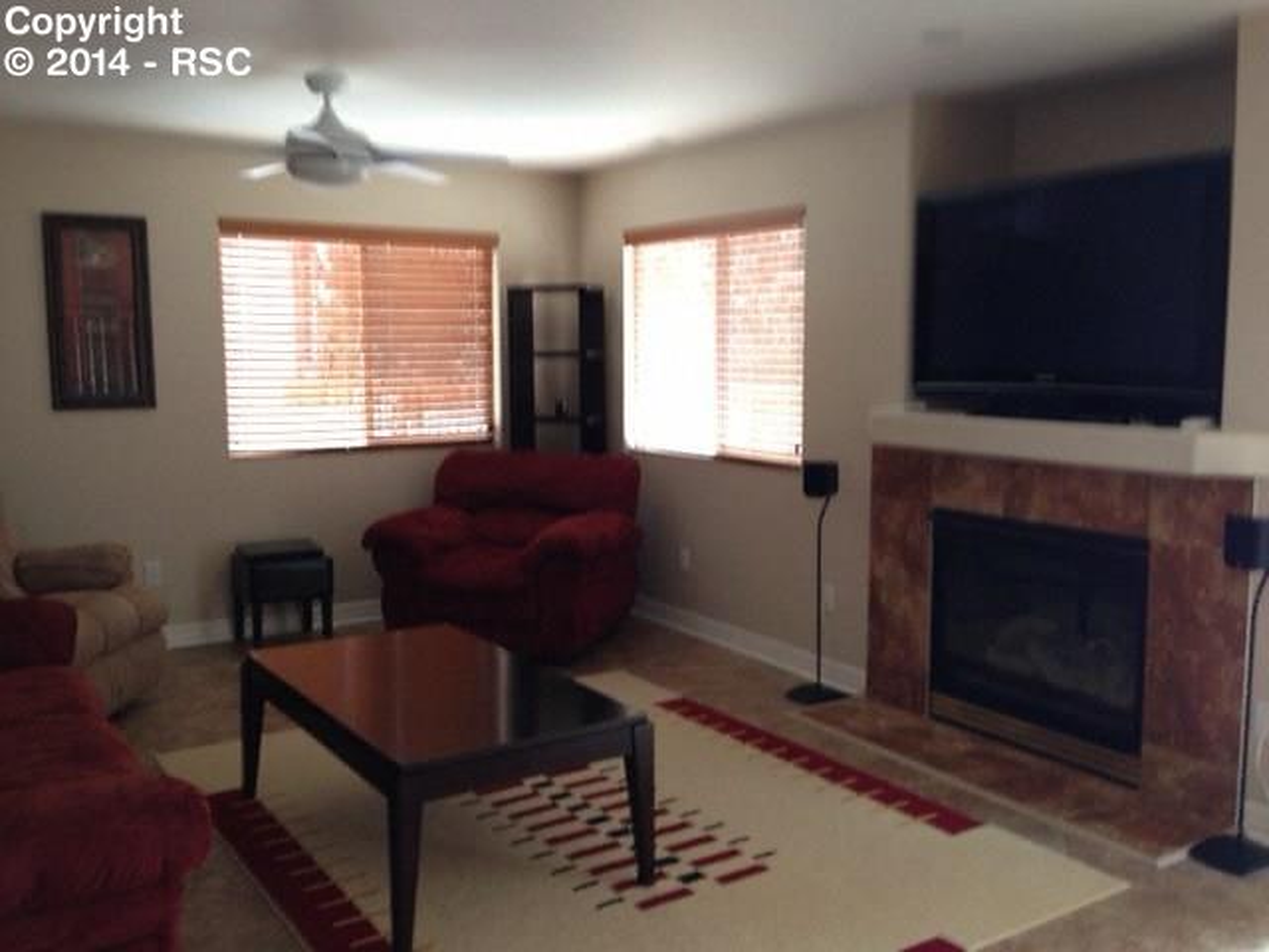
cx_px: 634
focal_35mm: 33
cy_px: 476
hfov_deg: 55.4
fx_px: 1210
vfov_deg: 42.9
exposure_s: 1/20
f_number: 2.4
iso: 80
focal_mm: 4.13
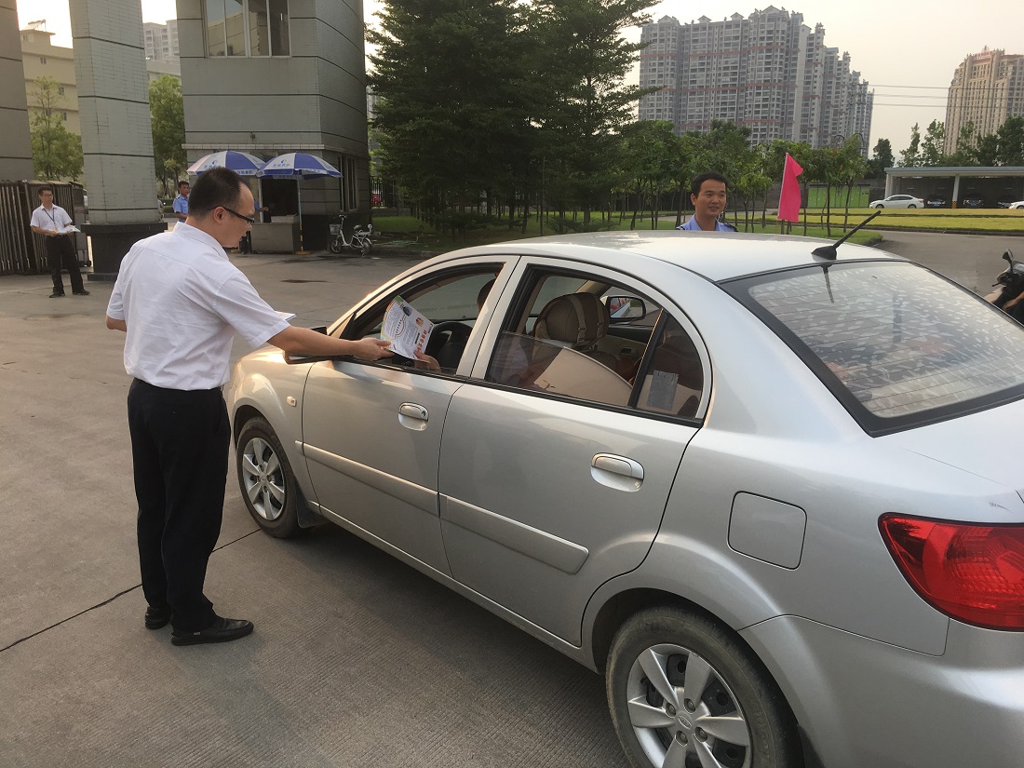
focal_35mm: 29
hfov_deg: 61.7
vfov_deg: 48.2
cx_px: 512
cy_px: 384
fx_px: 858
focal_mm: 4.15
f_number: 2.2
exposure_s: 1/452
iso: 25
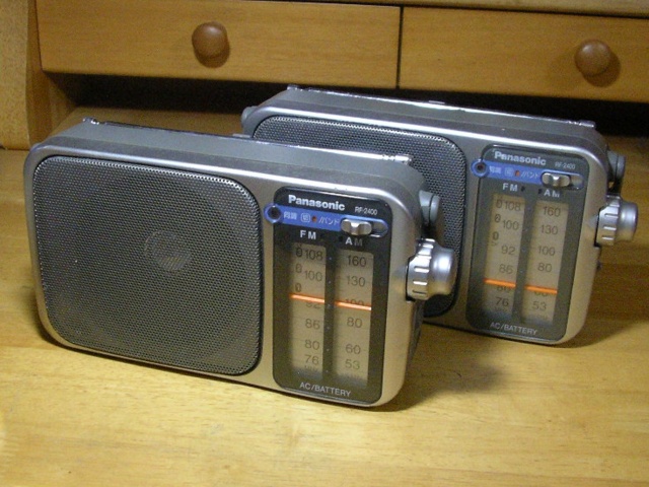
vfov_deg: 37.7
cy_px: 244
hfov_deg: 49.0
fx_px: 712
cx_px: 324
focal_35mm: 38
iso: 400
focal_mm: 5.8
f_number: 2.9
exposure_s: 1/80
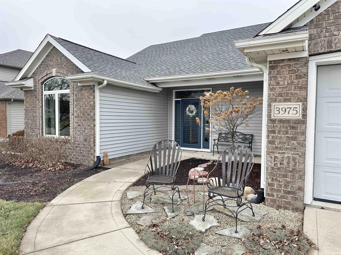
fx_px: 236
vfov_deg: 56.8
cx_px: 170
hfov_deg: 71.6
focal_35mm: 24
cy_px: 128
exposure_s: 1/570
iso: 80
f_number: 1.78
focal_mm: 6.86
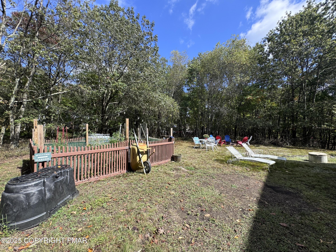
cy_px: 126
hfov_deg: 102.1
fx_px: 136
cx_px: 168
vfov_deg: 85.7
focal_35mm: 14
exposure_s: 1/713
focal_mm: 2.22
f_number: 2.2
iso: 50
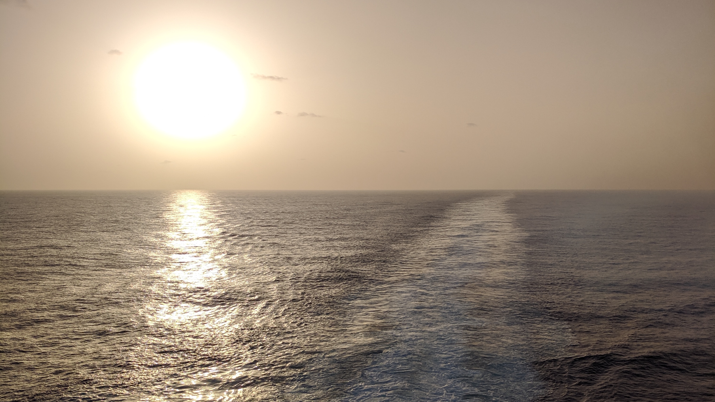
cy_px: 267
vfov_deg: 31.0
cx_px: 357
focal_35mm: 38
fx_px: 720
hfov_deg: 52.8
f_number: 2
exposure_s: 1/9346
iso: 46
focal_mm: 4.67
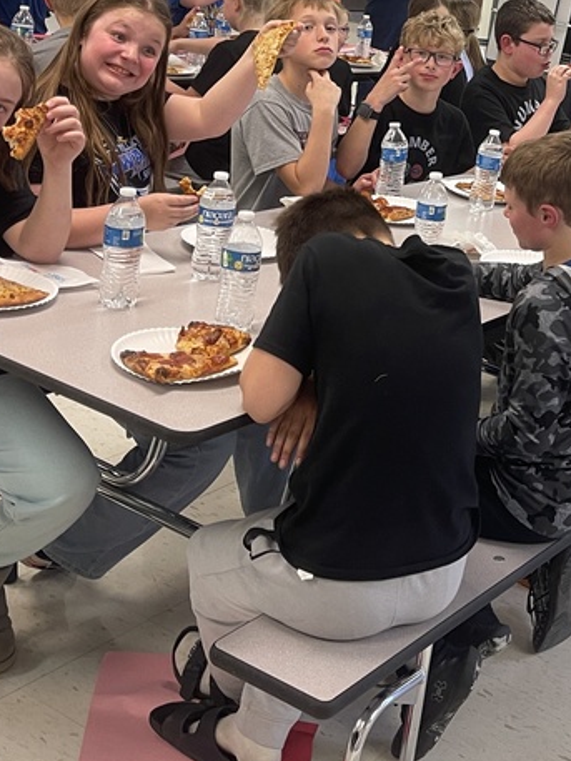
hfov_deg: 24.7
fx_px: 1231
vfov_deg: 32.8
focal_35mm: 56
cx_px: 589
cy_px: 93
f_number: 1.6
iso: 100
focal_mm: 5.1
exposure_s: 1/60
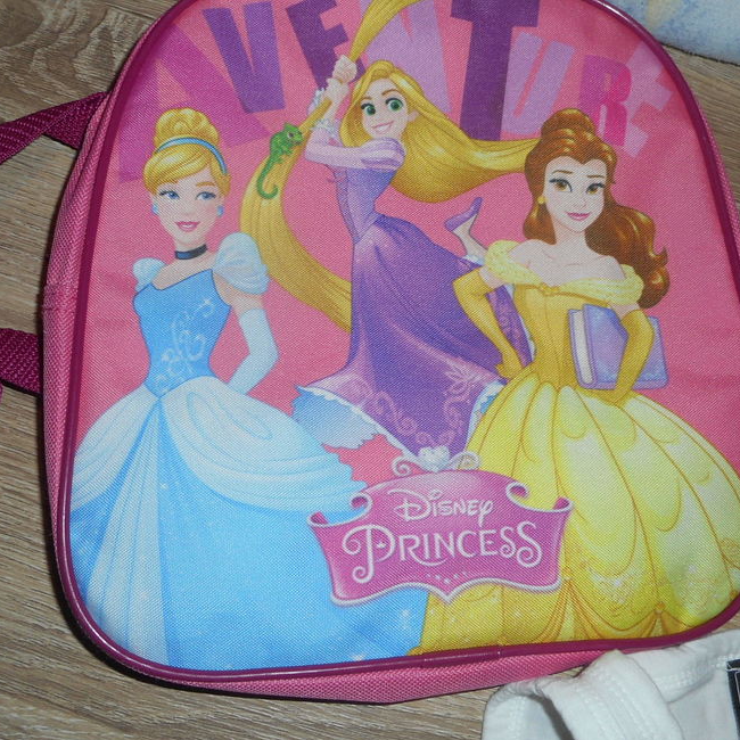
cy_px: 336
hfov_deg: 48.4
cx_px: 365
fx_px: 822
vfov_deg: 48.4
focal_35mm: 34
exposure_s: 1/25
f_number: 3.7
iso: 80
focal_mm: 4.5
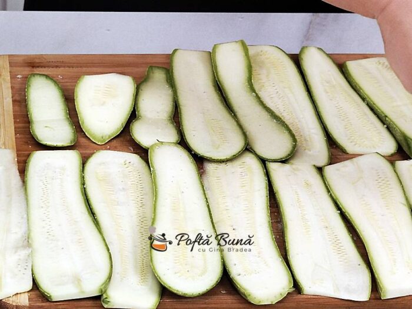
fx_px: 1535
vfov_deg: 11.5
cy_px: 154
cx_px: 206
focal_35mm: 129
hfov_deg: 15.3
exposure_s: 1/50
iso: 247
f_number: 1.75
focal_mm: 5.25
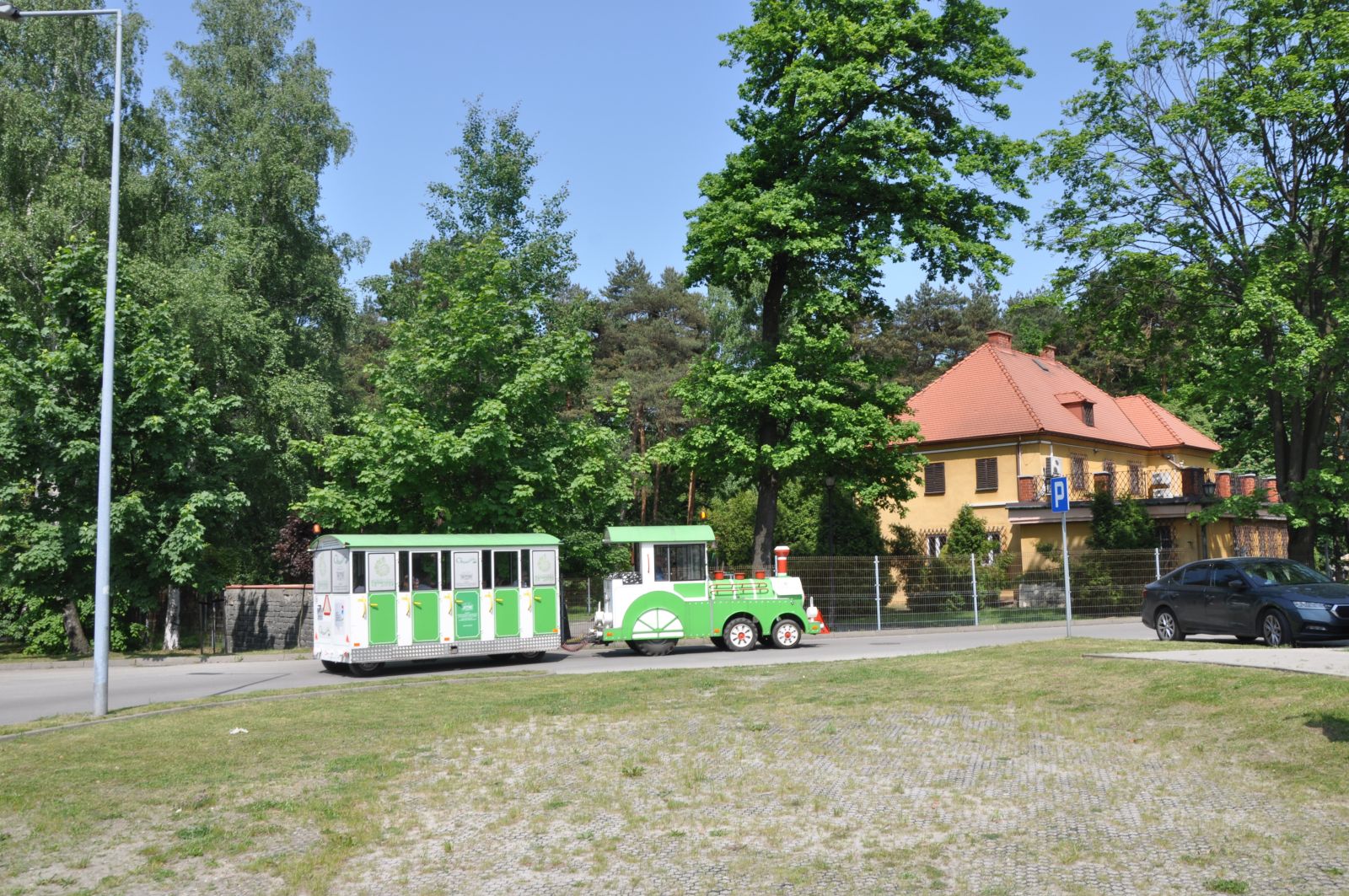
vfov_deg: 41.6
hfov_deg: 59.5
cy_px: 448
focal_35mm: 32
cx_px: 674
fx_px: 1179
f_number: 13
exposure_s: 1/180
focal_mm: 21
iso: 200
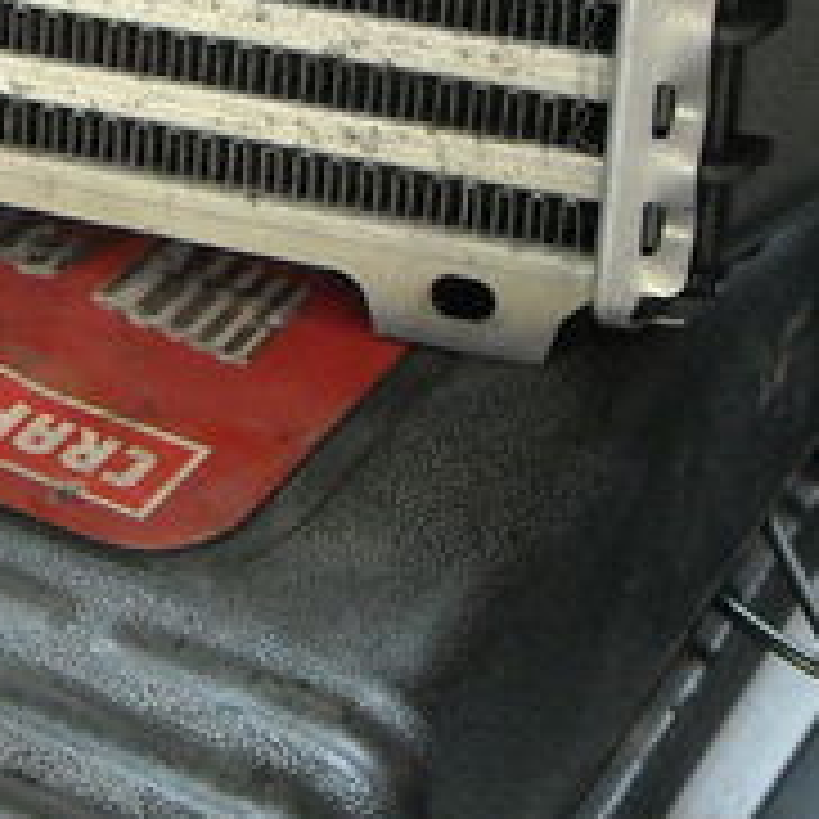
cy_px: -122
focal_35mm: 109
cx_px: 72
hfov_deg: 15.8
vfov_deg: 15.5
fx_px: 2918
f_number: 2.8
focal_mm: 5.7
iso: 400
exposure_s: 1/45
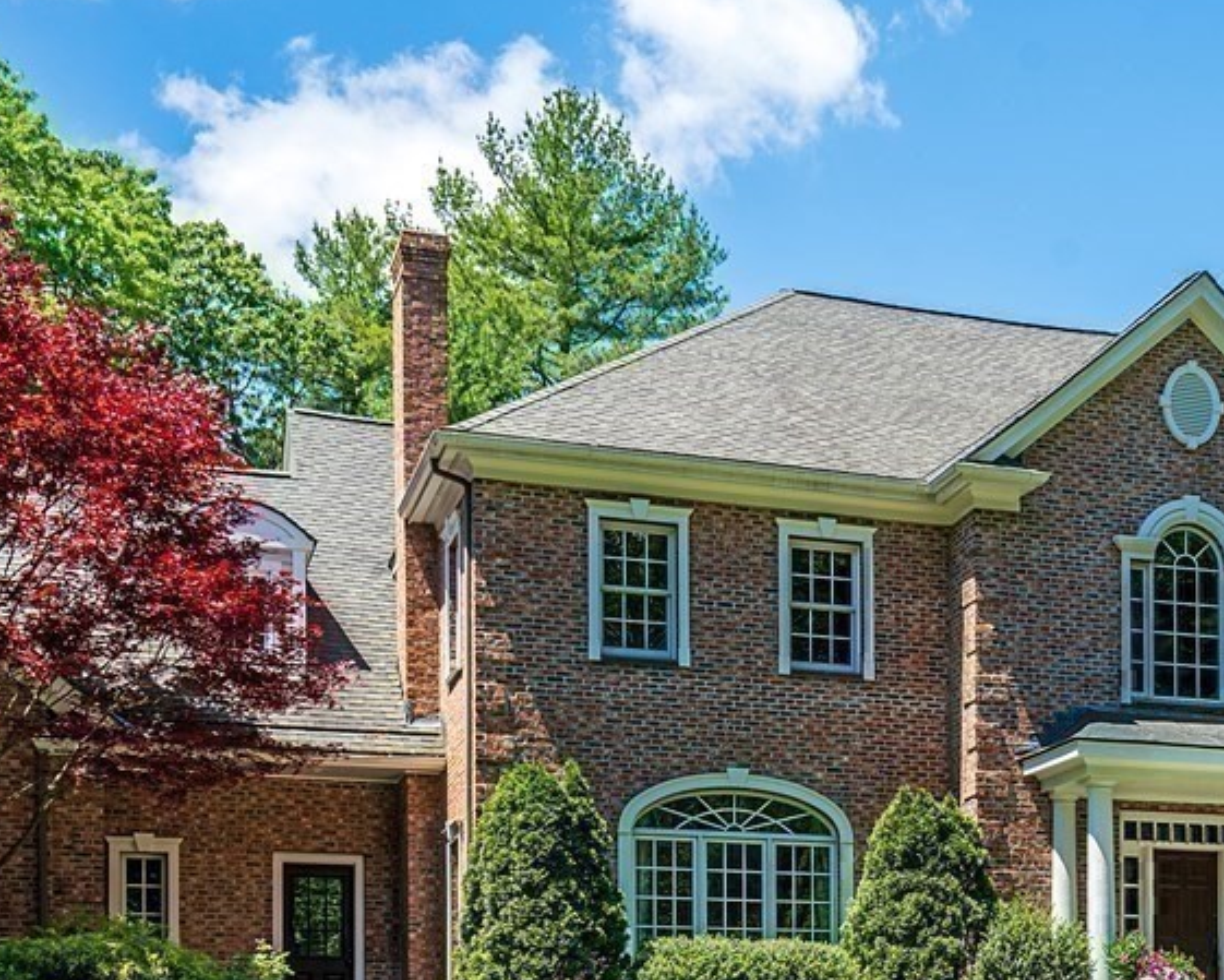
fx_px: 2174
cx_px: 1049
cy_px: 595
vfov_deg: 25.3
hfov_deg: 30.4
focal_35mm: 60
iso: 320
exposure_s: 1/1000
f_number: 7.1
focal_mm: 35
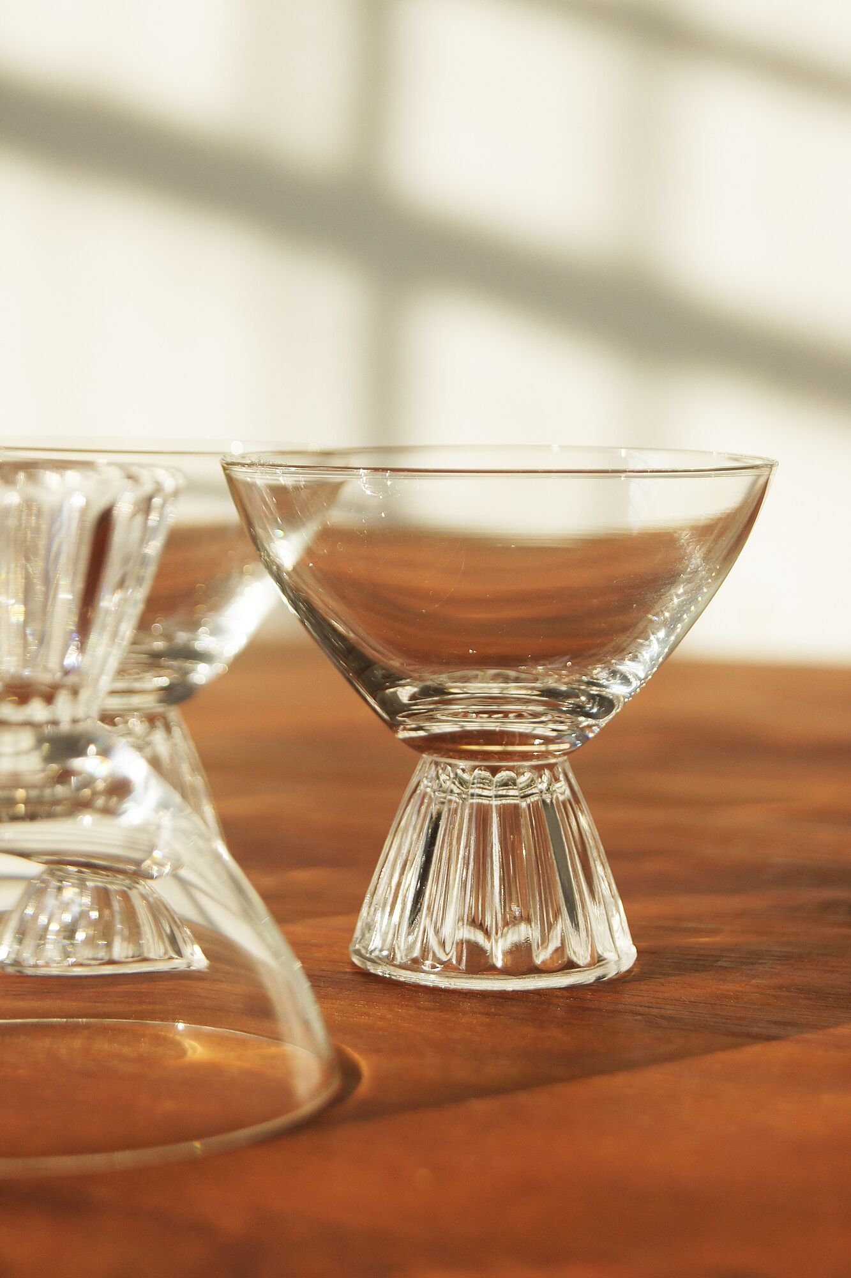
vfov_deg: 24.6
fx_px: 2926
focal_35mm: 82
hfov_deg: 16.6
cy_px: 639
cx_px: 426
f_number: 5.6
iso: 400
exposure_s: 1/500
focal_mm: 55
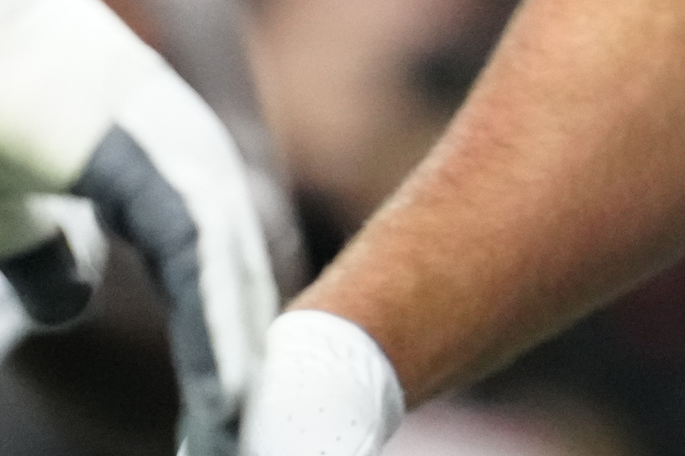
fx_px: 43354
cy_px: -485
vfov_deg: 0.6
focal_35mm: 2279
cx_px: 734
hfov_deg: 0.9
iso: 6400
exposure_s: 1/2000
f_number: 3.2
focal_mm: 400
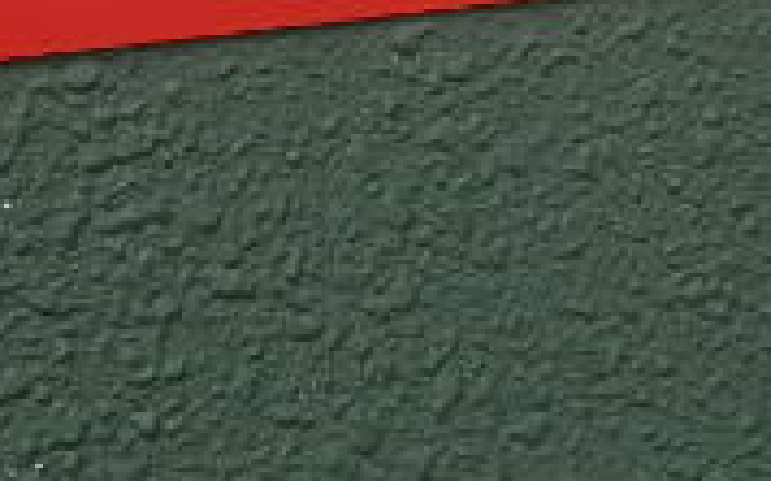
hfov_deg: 25.4
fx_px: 1680
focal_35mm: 80
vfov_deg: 15.1
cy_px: -243
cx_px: 147
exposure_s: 1/640
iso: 125
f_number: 3.5
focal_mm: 3.7
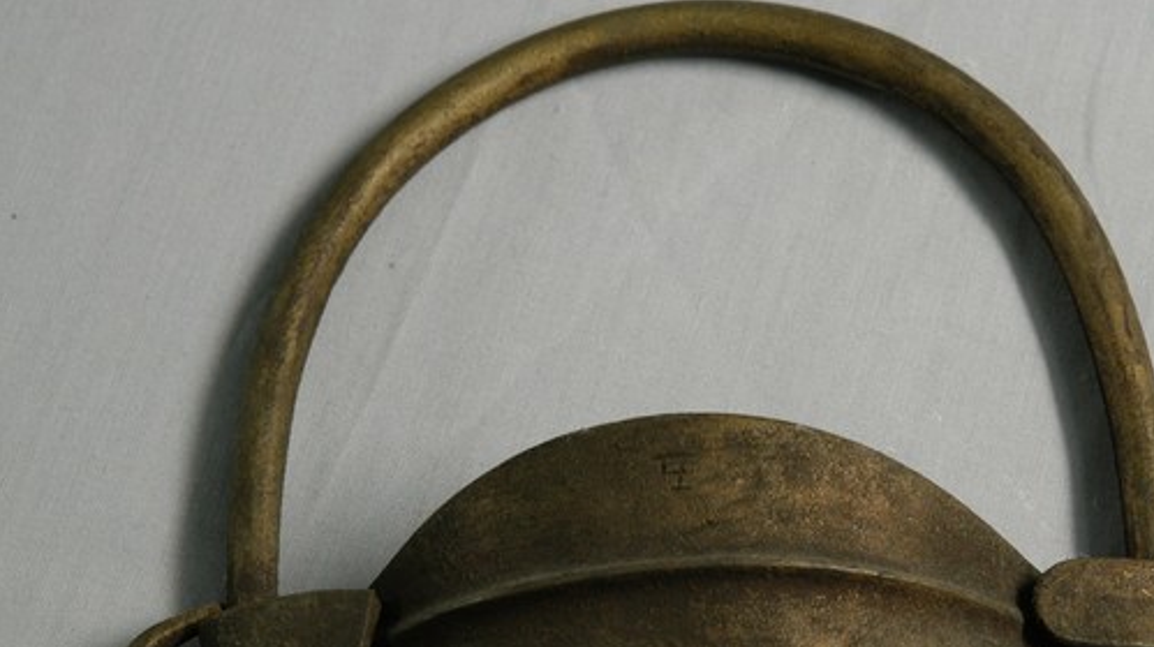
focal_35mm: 141
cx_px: 701
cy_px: 415
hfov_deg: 15.2
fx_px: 4312
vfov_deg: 8.6
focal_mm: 70
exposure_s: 1/8
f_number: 10
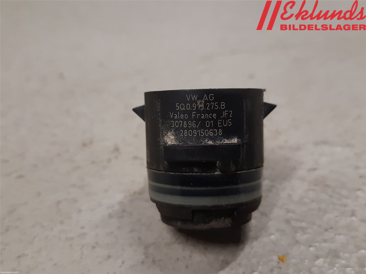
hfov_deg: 67.3
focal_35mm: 26
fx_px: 275
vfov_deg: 53.1
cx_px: 183
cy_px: 137
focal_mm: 3.93
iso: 125
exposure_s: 1/50
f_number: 1.7
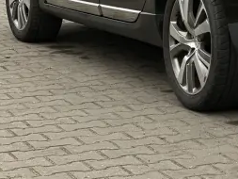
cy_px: -38
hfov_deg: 10.0
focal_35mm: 195
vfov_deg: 7.6
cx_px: 281
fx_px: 1341
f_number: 2.8
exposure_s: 1/114
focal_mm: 9
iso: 250
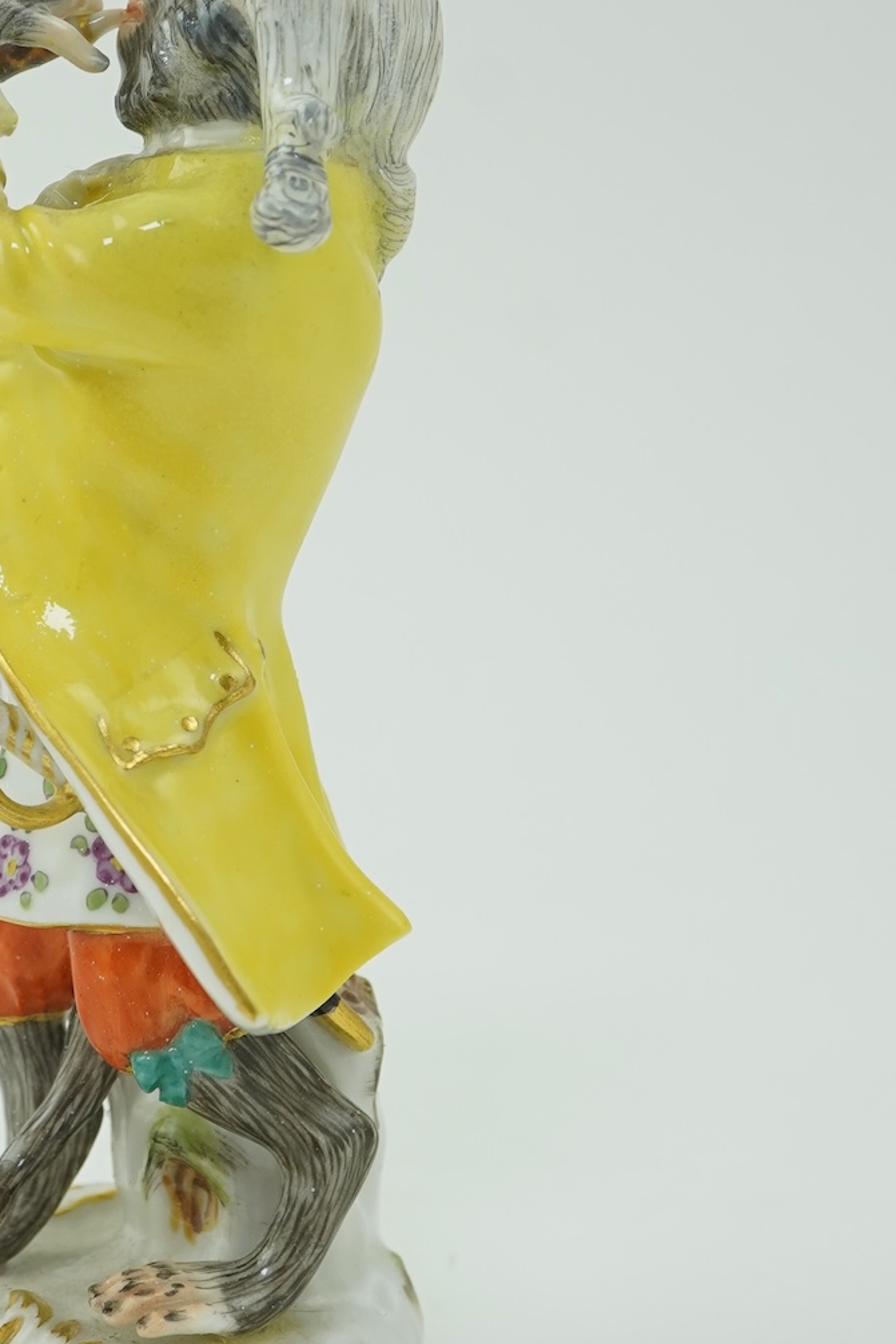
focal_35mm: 88
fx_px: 3284
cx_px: 176
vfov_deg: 23.1
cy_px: 537
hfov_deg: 15.4
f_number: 10
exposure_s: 1/50
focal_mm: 30
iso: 400
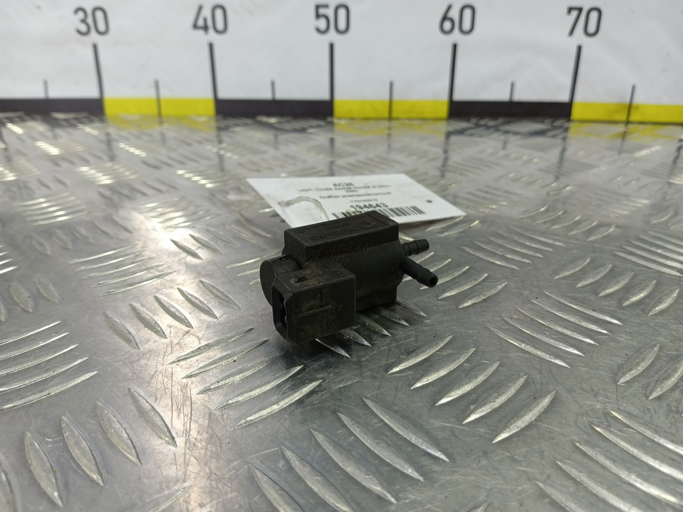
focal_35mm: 23
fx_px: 454
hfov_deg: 73.9
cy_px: 256
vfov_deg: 58.9
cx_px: 342
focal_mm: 4.11
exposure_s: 1/50
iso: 111
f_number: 1.6
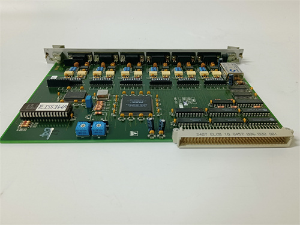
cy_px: 112
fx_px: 234
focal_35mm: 27
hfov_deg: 65.3
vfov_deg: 51.4
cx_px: 150
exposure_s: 1/100
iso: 1608
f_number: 1.9
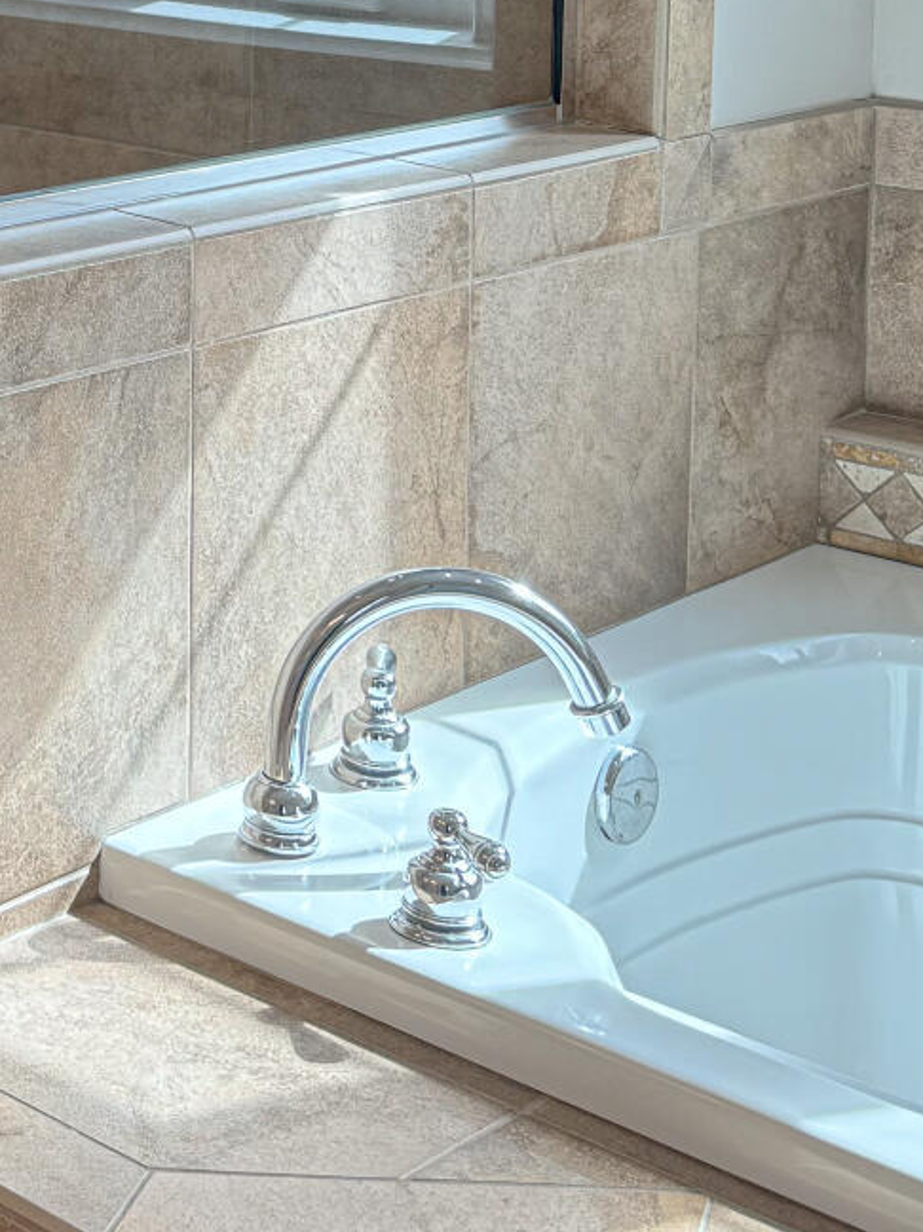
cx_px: -277
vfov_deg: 24.8
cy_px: -74
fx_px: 2633
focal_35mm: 74
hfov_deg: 18.5
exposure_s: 1/170
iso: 80
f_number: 1.78
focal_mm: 6.86
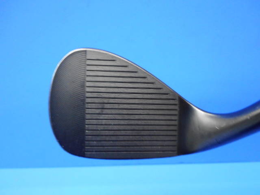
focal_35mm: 29
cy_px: 98
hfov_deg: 61.7
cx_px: 130
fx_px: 218
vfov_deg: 48.2
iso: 360
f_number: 4
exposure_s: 1/30
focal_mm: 5.2
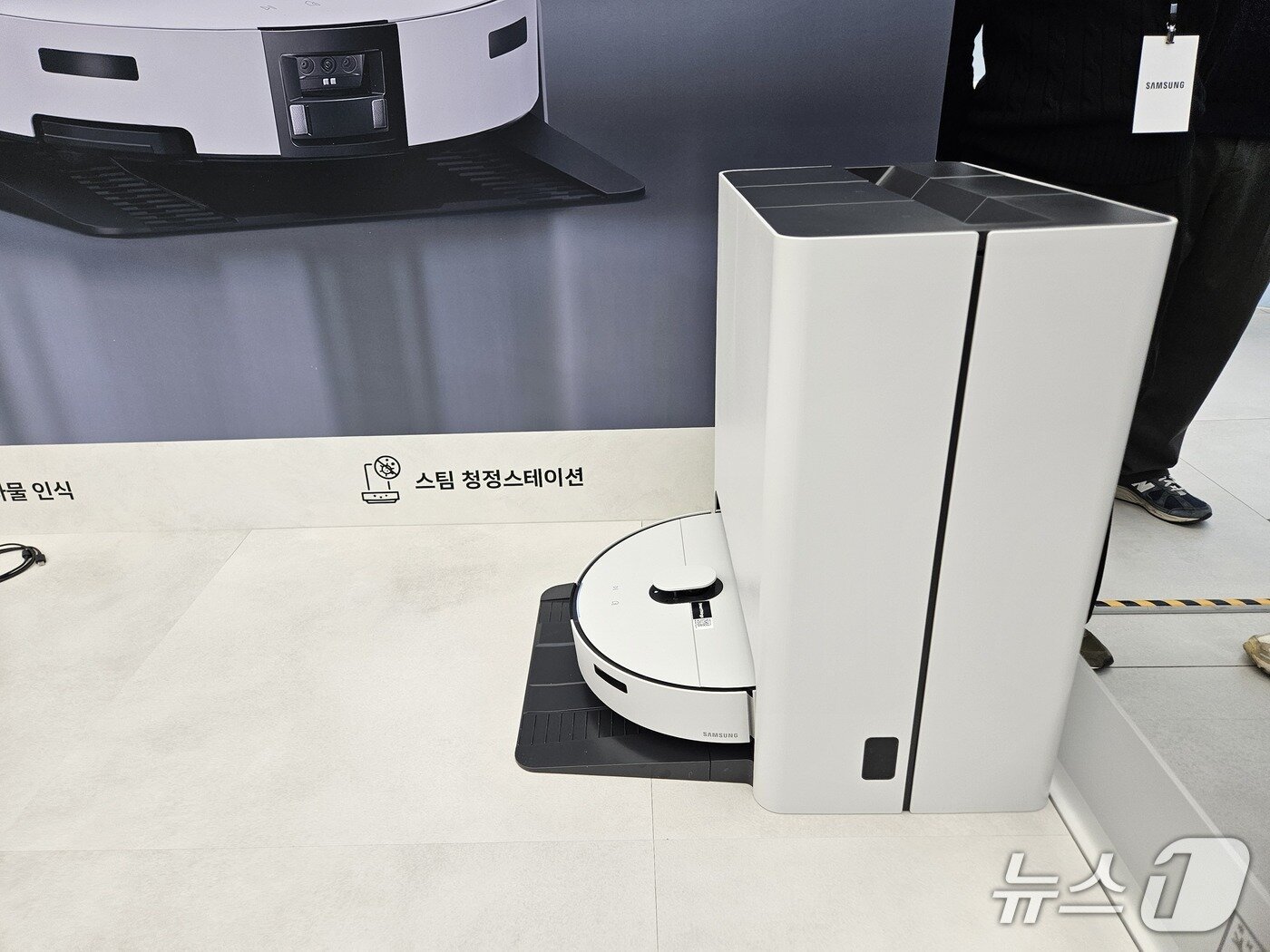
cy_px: 476
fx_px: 844
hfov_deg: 73.9
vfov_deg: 58.9
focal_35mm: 23
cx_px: 635
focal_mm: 5.4
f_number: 1.8
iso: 80
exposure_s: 1/359
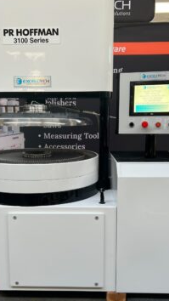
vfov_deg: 60.9
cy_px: 137
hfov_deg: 36.6
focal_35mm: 32
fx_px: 255
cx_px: 77
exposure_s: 1/120
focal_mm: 5.7
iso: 64
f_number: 1.5
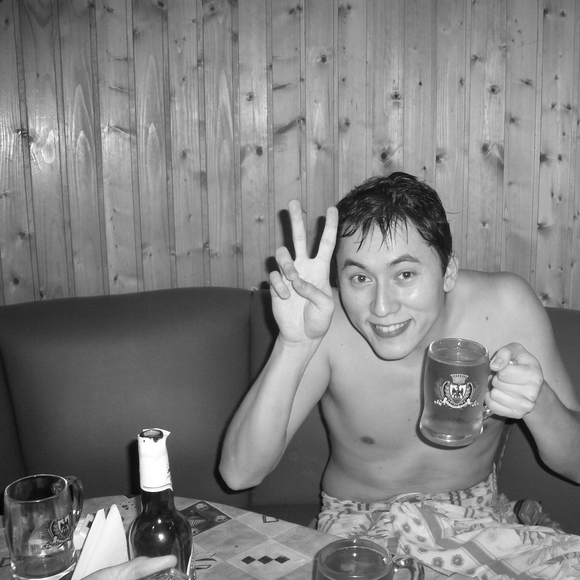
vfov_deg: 40.0
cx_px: 381
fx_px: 796
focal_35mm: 42
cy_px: 289
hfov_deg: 39.6
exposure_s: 1/60
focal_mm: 5.8
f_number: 2.6
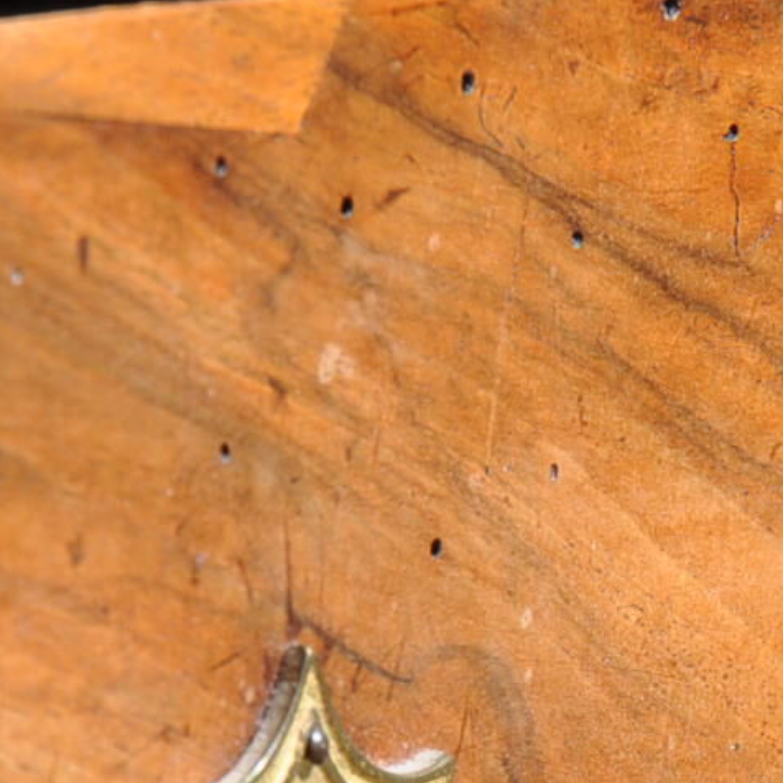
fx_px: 15404
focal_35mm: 602
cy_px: 933
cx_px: 485
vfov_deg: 2.9
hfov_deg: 2.9
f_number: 10
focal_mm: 105
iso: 320
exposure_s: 1/400
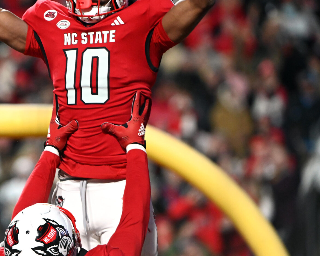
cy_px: 99
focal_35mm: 535
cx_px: 66
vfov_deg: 2.9
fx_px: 5067
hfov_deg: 3.6
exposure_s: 1/1250
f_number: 4
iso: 6400
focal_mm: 310
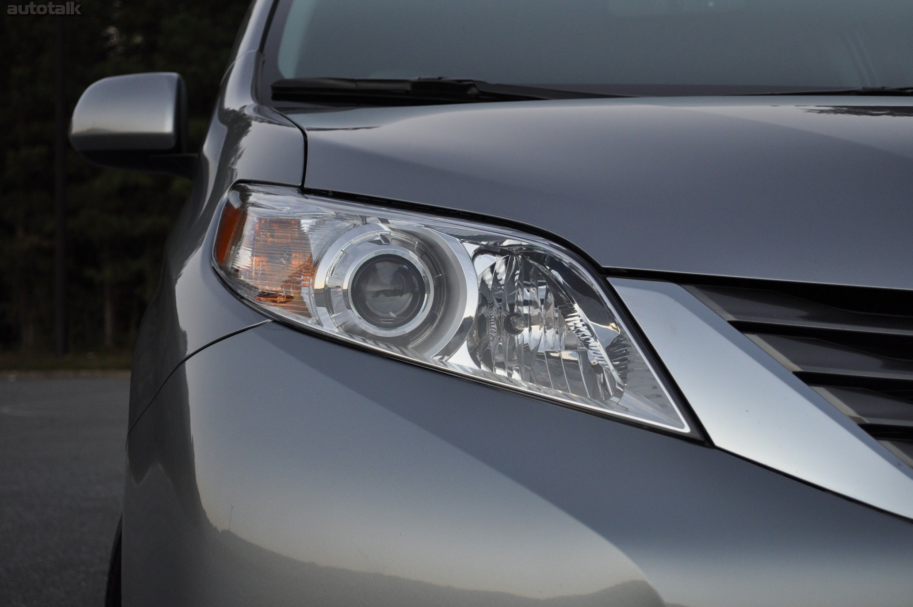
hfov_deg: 35.1
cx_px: 456
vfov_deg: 23.7
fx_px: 1444
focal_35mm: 57
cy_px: 304
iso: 400
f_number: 5
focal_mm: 38
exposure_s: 1/80
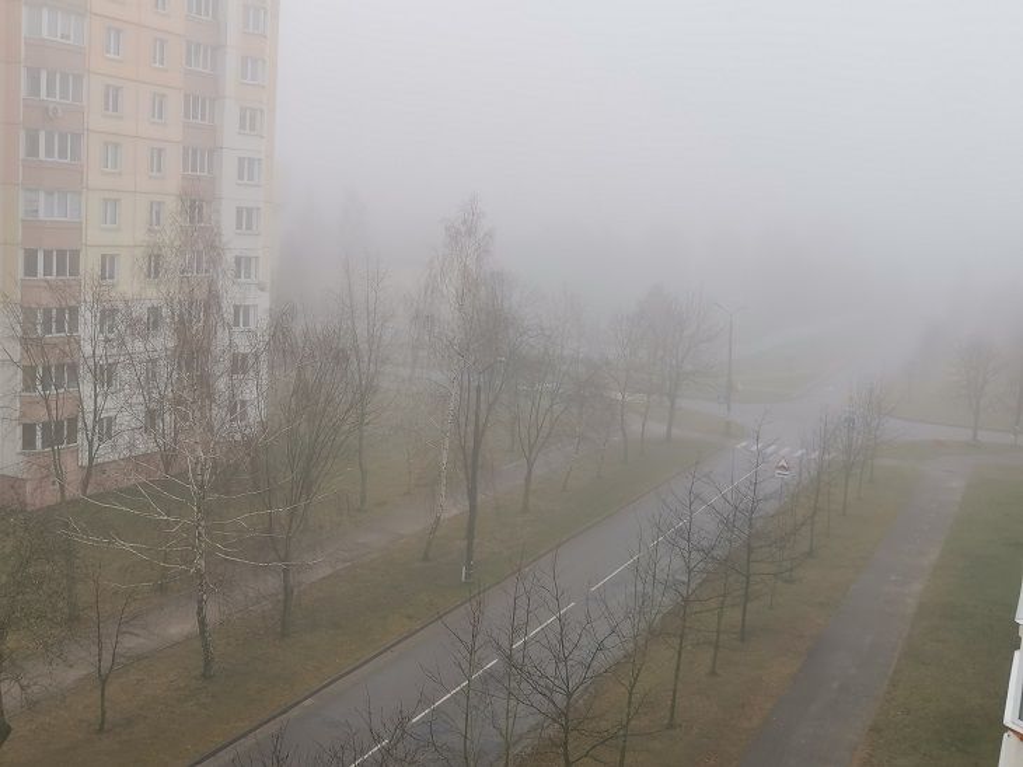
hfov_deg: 47.9
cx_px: 512
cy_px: 384
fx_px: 1152
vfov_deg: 36.8
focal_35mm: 39
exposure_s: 1/109
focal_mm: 4.66
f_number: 1.4
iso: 50
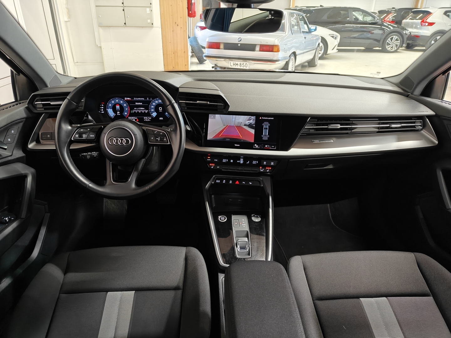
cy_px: 169
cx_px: 226
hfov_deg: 71.6
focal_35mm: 24
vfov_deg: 56.8
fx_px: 313
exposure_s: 1/42
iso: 160
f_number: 1.8
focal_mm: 5.59
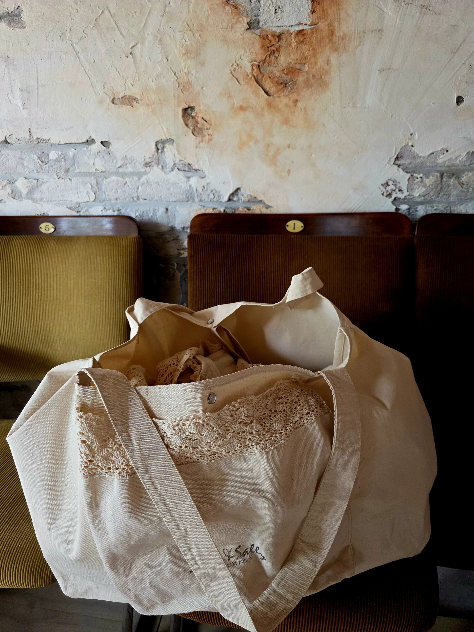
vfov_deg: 73.9
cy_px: 316
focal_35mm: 23
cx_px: 237
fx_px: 420
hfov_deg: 58.9
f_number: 1.7
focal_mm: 6.3
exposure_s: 1/101
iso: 320
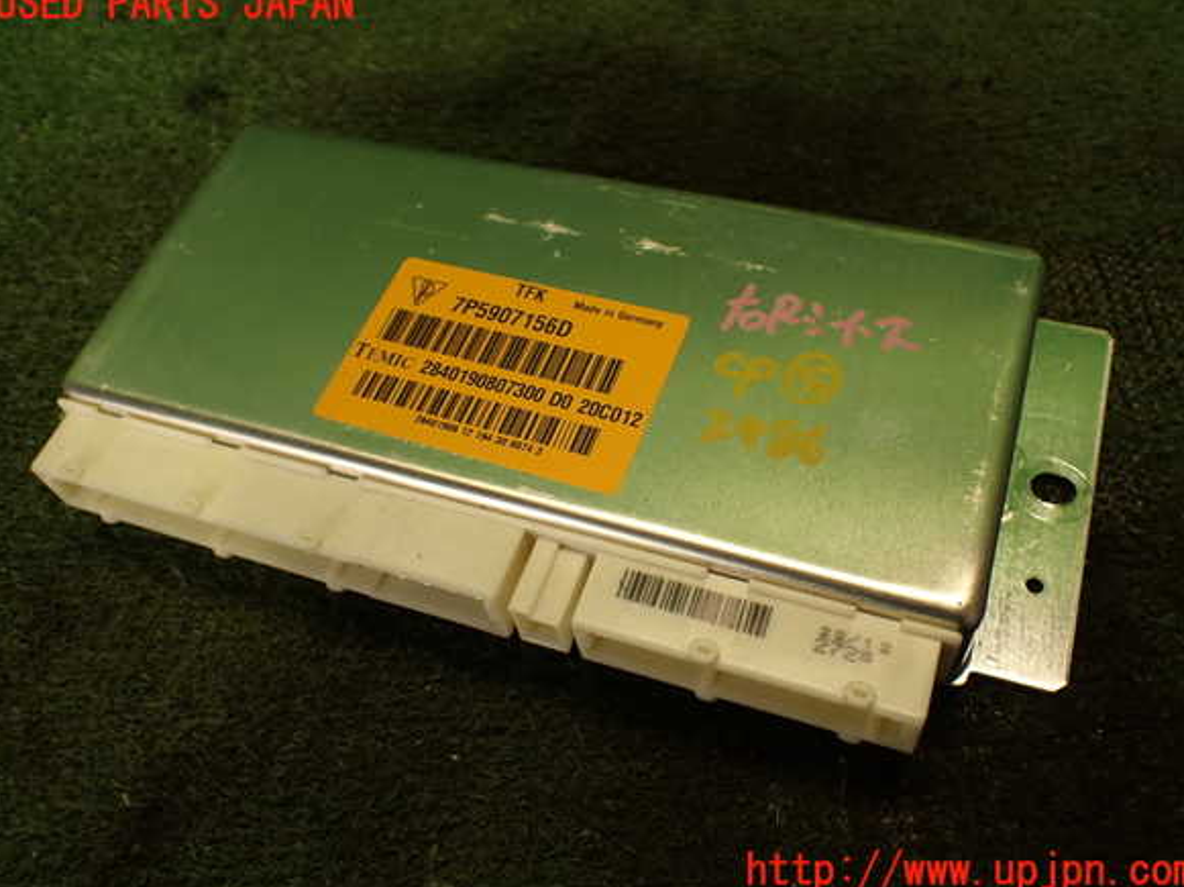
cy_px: 438
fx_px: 1060
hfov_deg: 58.4
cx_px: 595
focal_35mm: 31
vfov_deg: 45.4
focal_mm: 5.4
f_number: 2.3
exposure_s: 1/60
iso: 125
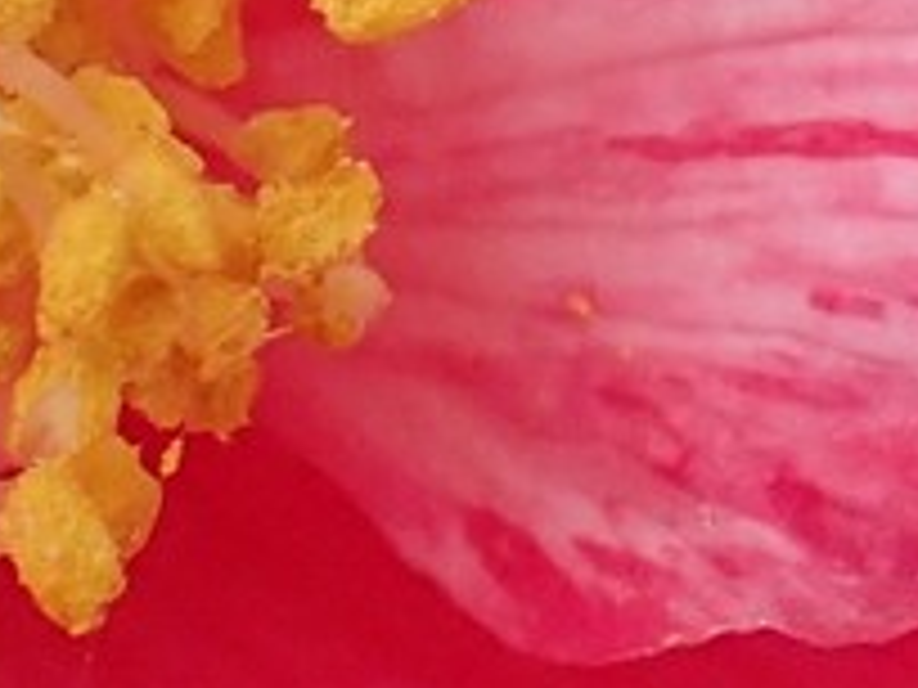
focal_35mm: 291
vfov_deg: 5.1
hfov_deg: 6.8
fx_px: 7717
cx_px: 378
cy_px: -58
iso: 250
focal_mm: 7.86
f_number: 2.9
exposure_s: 1/160
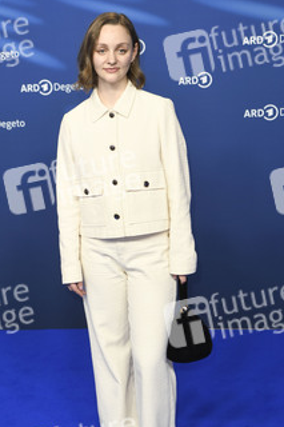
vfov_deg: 27.0
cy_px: 250
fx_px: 888
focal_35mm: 75
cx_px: 111
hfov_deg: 18.1
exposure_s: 1/320
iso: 800
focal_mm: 60
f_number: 4
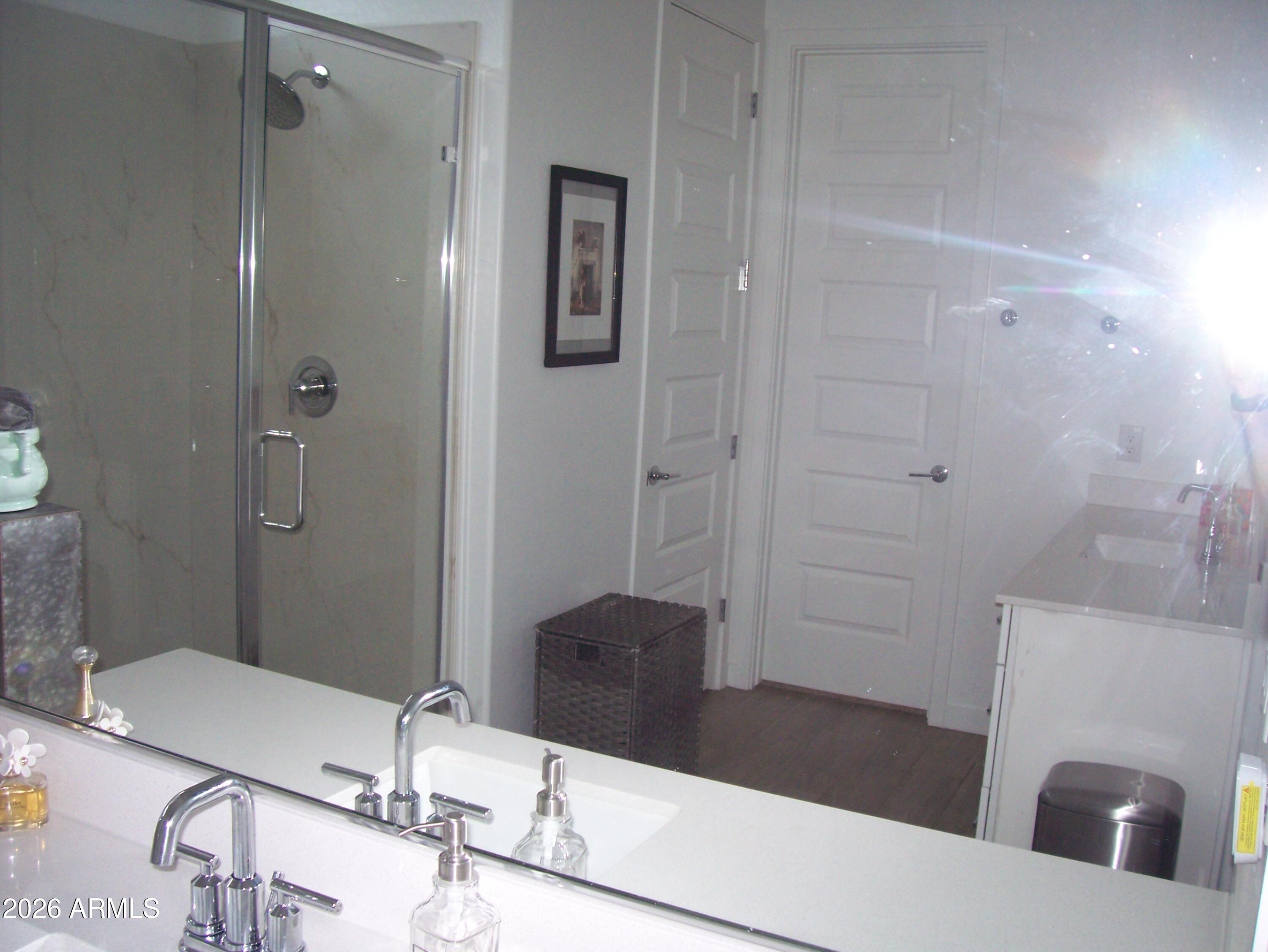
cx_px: 634
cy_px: 476
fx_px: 1246
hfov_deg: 53.9
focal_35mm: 34
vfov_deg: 41.8
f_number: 2.7
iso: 160
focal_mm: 5.6
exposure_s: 1/60
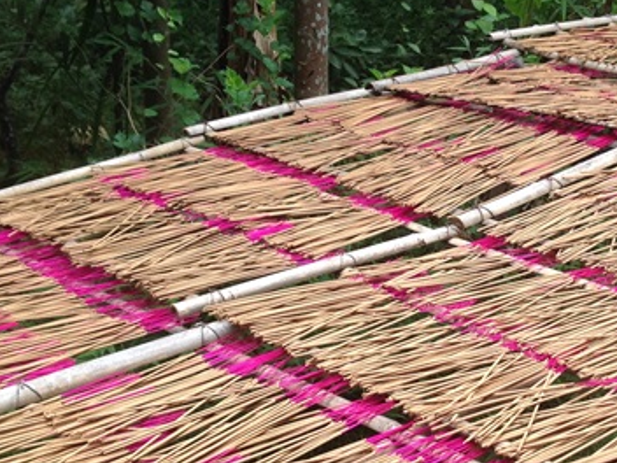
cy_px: 221
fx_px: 1337
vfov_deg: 19.6
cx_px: 503
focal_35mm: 75
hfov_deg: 25.5
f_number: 2.4
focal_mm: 4.12
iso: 50
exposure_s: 1/264
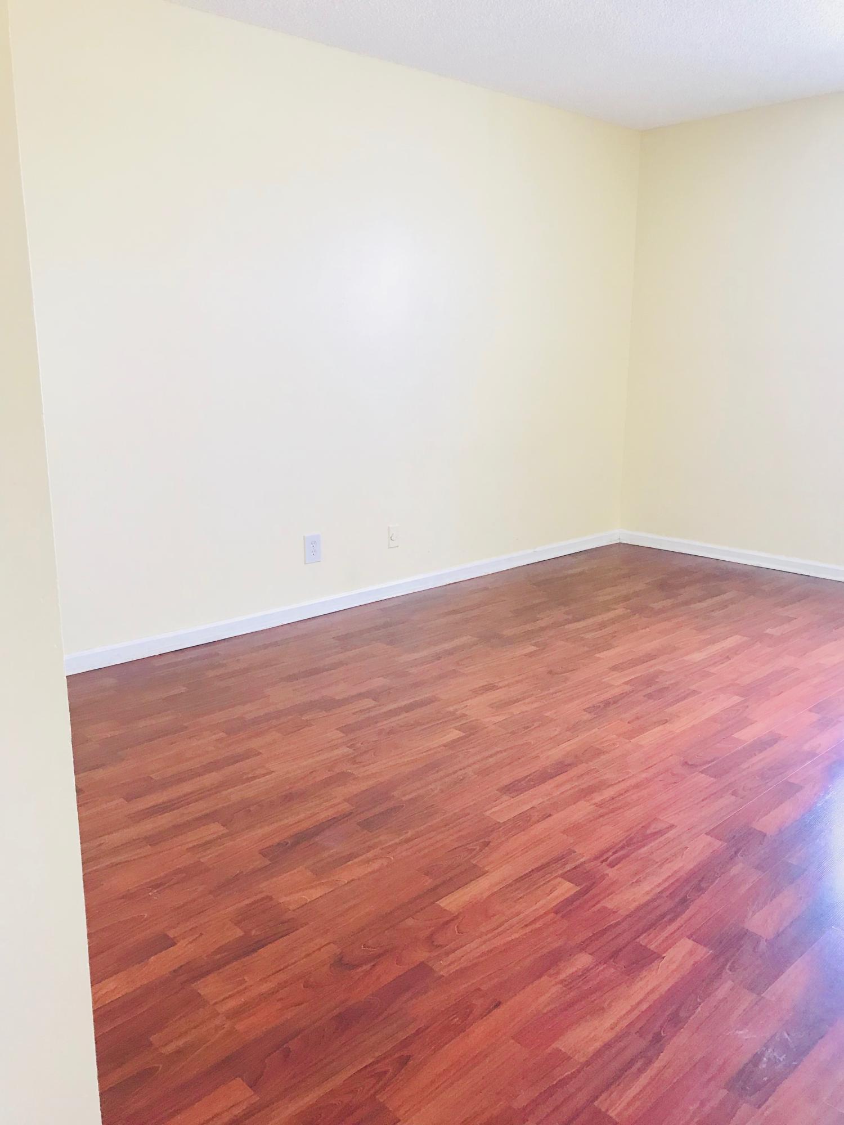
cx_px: 422
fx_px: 910
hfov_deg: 49.7
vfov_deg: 63.4
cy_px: 562
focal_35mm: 28
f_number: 1.8
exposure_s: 1/20
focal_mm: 3.99
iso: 40
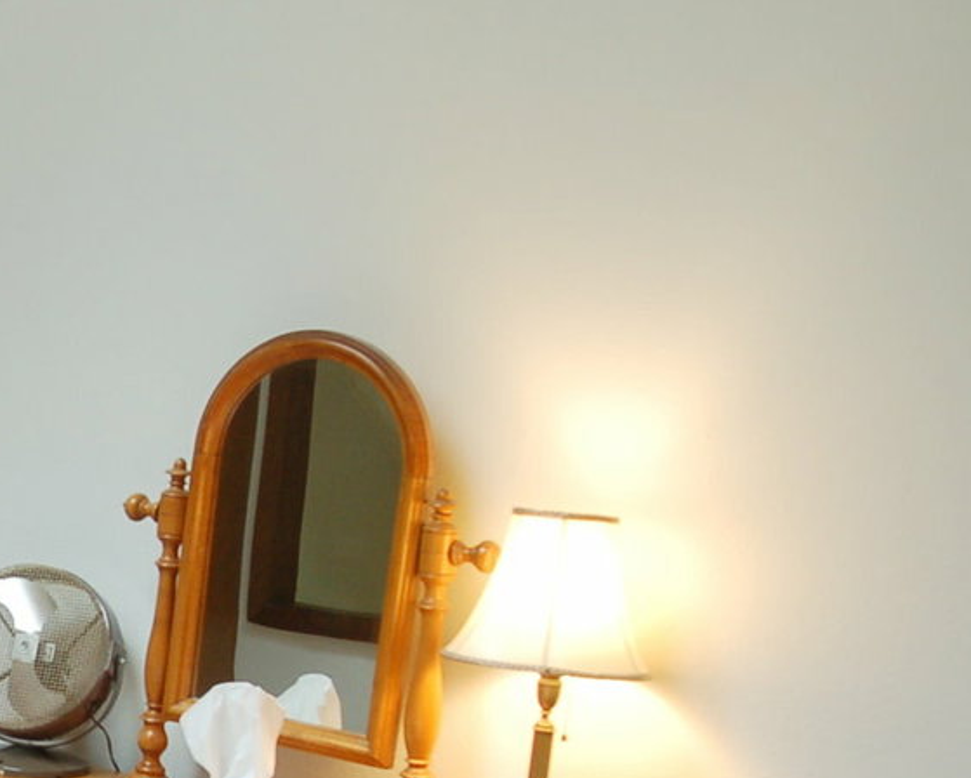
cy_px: 697
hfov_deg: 25.1
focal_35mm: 68
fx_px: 1965
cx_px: -182
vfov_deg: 21.9
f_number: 4
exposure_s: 1/60
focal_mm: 17
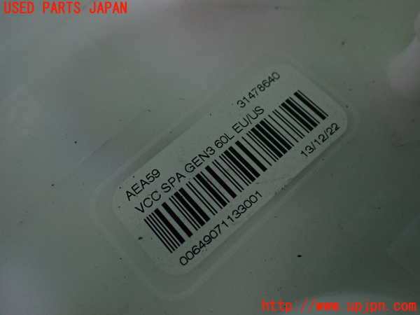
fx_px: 364
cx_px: 210
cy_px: 158
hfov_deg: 60.0
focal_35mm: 30
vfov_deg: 46.8
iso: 400
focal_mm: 5.4
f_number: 2.3
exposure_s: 1/125
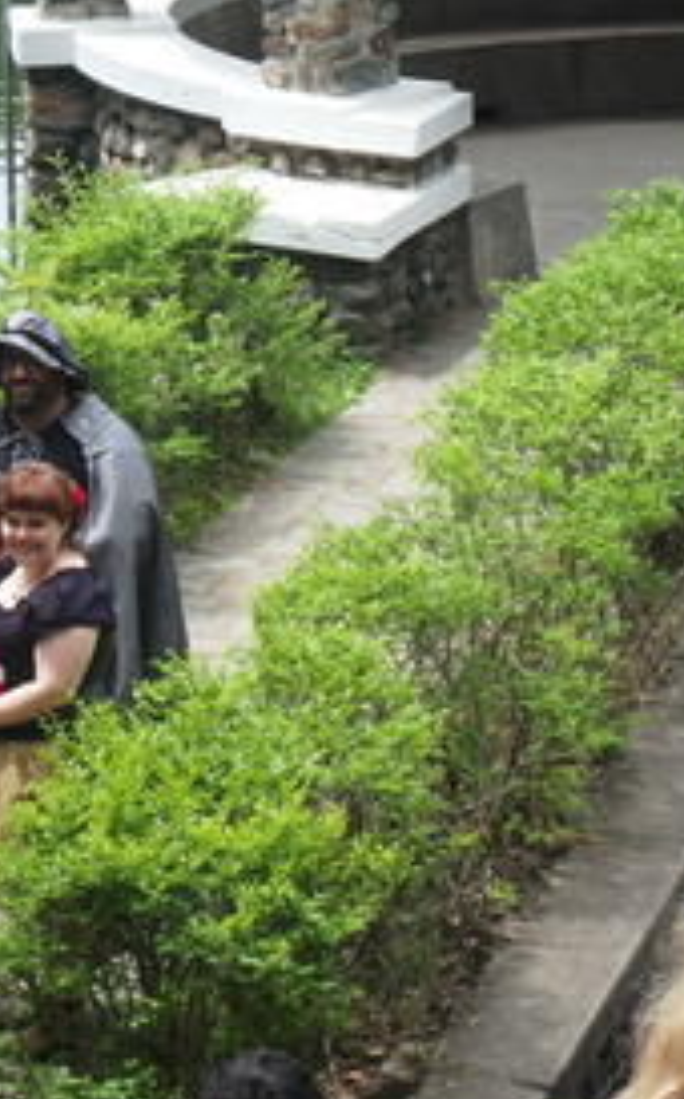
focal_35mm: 127
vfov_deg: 16.4
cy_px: 433
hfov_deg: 10.3
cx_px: 117
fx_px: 3798
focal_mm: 12.6
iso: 125
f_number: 5.1
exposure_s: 1/250
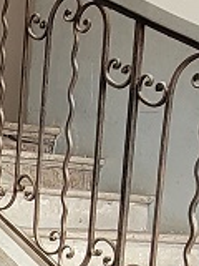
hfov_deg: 14.8
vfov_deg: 20.2
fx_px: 675
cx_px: -151
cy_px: 354
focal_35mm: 88
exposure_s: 1/50
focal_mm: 1.74
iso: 100
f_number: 2.2
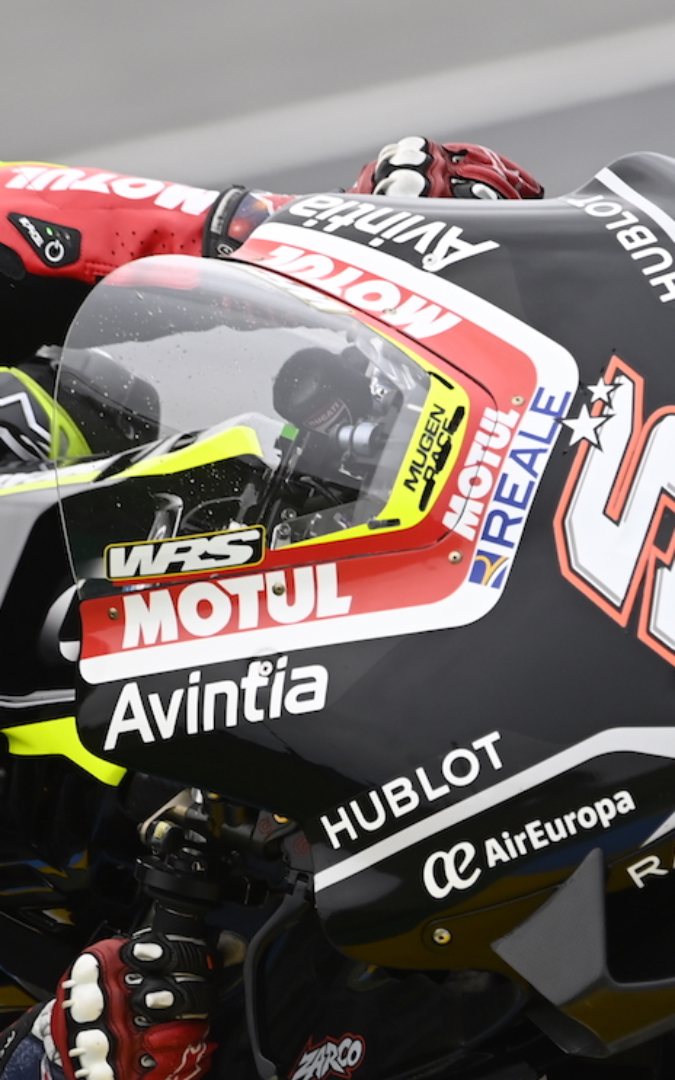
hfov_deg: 0.8
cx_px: 368
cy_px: 840
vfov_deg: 1.3
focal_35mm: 1581
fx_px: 46561
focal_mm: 600
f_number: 5.6
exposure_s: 1/640
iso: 500
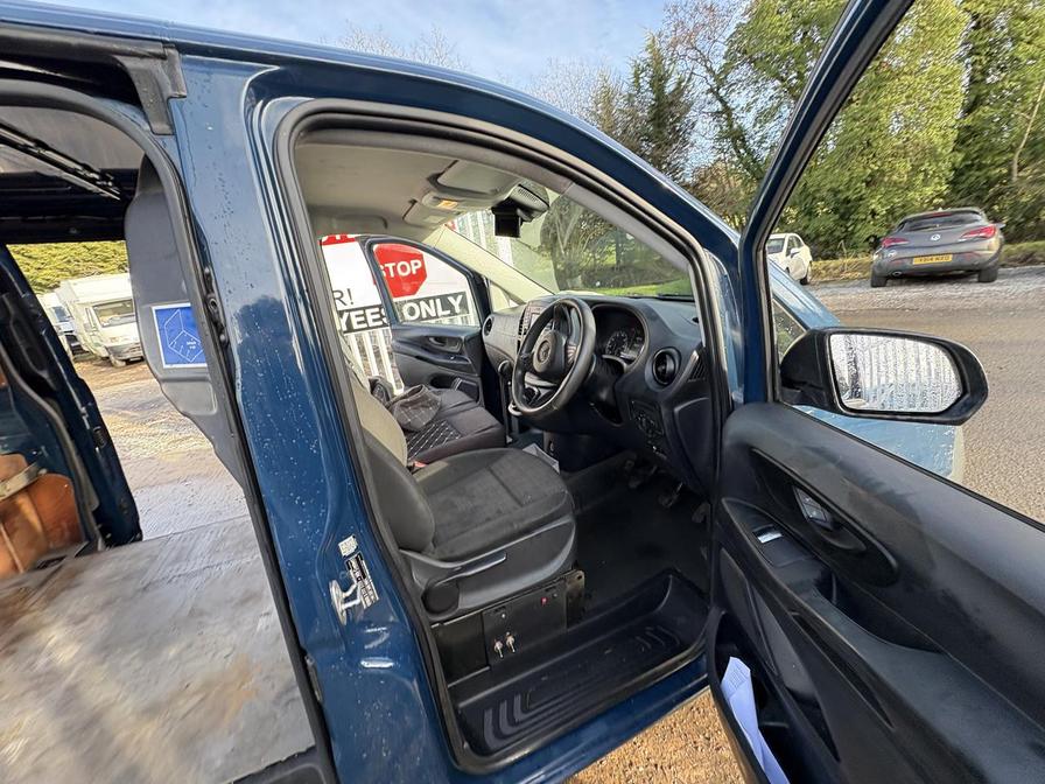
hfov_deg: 102.1
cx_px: 522
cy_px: 392
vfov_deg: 85.7
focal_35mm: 14
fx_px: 423
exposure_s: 1/99
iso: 125
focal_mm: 2.22
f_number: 2.2
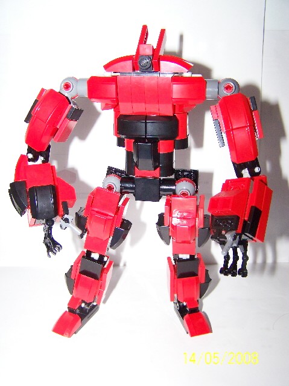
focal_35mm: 38
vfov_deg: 49.0
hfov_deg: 37.7
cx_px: 144
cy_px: 193
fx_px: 423
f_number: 2.8
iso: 80
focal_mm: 6.3
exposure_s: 1/60
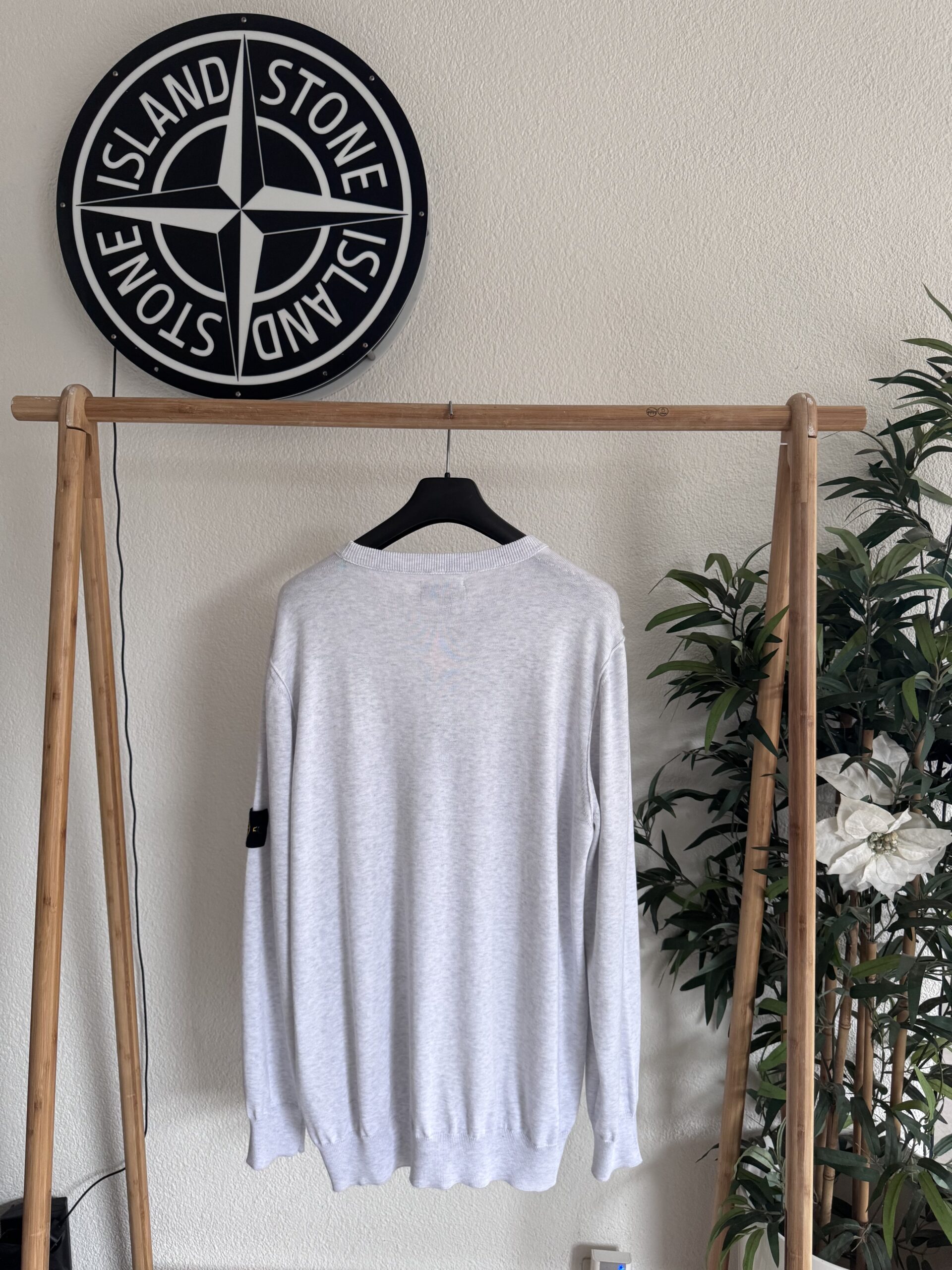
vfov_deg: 71.6
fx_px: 880
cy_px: 635
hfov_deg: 56.8
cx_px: 476
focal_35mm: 24
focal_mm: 6.76
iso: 250
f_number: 1.78
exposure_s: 1/60
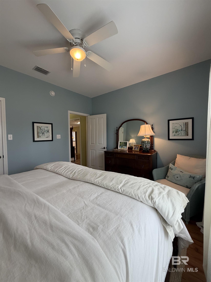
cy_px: 141
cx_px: 106
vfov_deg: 102.1
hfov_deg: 85.7
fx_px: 114
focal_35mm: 14
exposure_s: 1/120
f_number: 2.2
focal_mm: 2.22
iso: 160
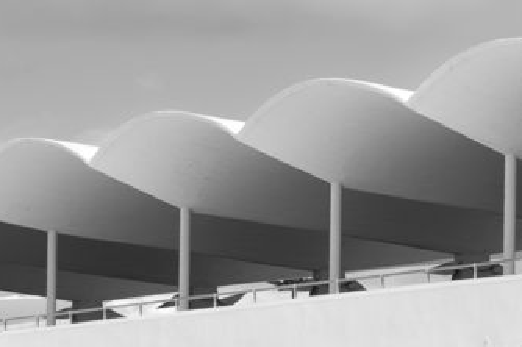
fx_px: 3708
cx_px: 661
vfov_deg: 5.3
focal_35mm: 256
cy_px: 4
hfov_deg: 8.0
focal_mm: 95
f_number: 11
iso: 200
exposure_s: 1/320
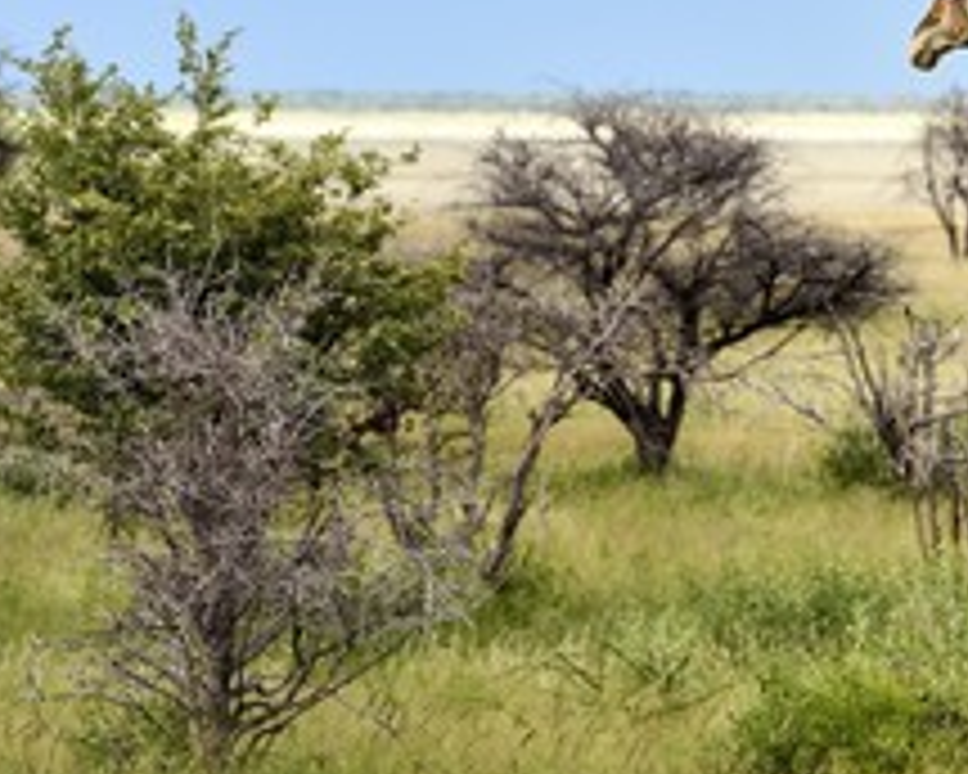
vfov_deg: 3.0
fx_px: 14726
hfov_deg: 3.8
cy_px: 396
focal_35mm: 514
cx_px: 873
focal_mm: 280
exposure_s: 1/640
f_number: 8
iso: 400
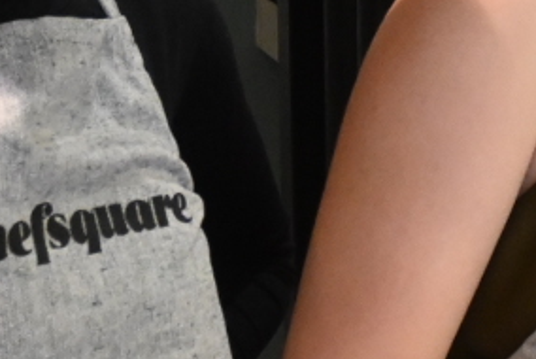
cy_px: 111
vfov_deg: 7.3
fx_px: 2802
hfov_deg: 10.8
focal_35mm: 188
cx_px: 627
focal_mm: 22
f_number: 4
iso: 2500
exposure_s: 1/125
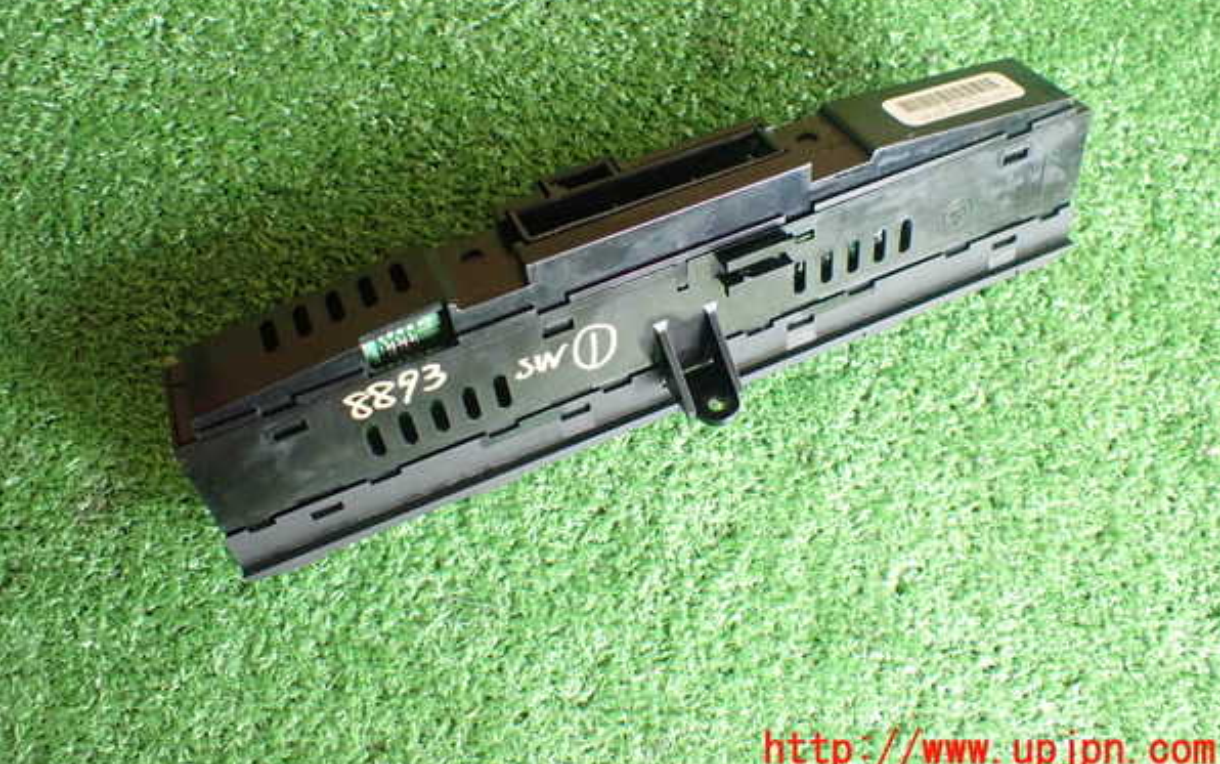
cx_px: 612
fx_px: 1064
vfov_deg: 39.3
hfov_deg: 59.6
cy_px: 315
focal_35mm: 32
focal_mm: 5.4
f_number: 2.3
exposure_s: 1/80
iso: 800
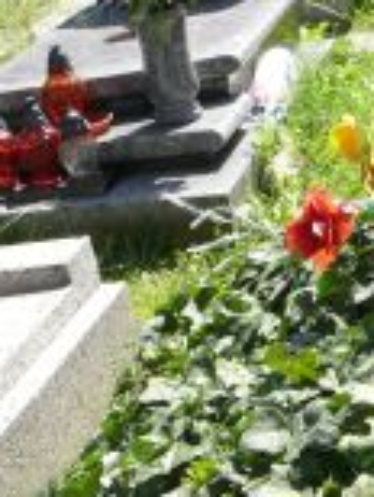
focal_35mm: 109
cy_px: 620
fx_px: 1566
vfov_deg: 17.1
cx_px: 400
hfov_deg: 13.4
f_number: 4.5
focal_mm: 7.4
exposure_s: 1/250
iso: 100
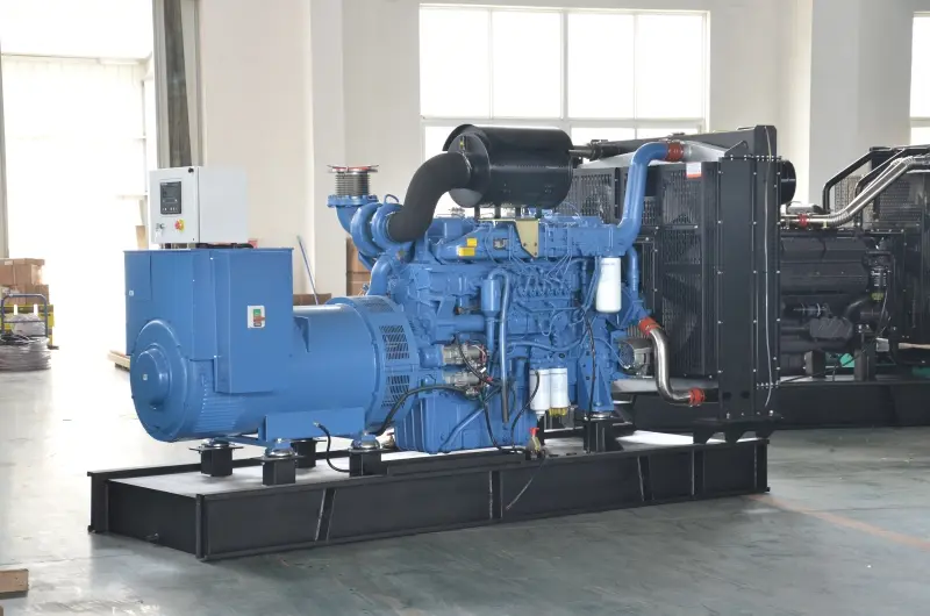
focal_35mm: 75
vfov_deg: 18.1
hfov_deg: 27.0
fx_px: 1934
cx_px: 465
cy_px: 308
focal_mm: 50
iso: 320
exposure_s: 1/8
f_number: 5
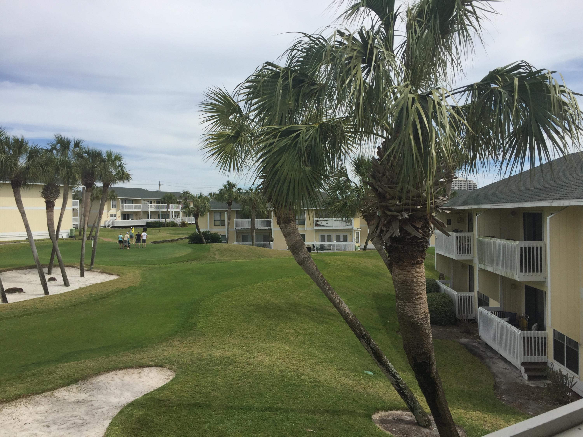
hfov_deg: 61.7
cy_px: 218
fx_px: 488
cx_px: 292
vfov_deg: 48.2
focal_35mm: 29
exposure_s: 1/2825
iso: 32
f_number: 2.2
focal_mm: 4.15
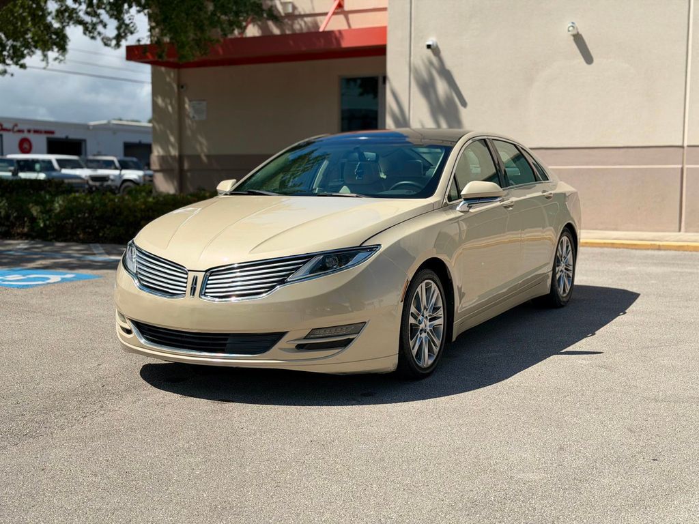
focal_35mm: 48
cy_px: 262
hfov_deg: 39.7
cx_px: 350
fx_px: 969
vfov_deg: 30.3
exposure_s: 1/7143
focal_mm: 6.76
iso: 64
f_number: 1.78
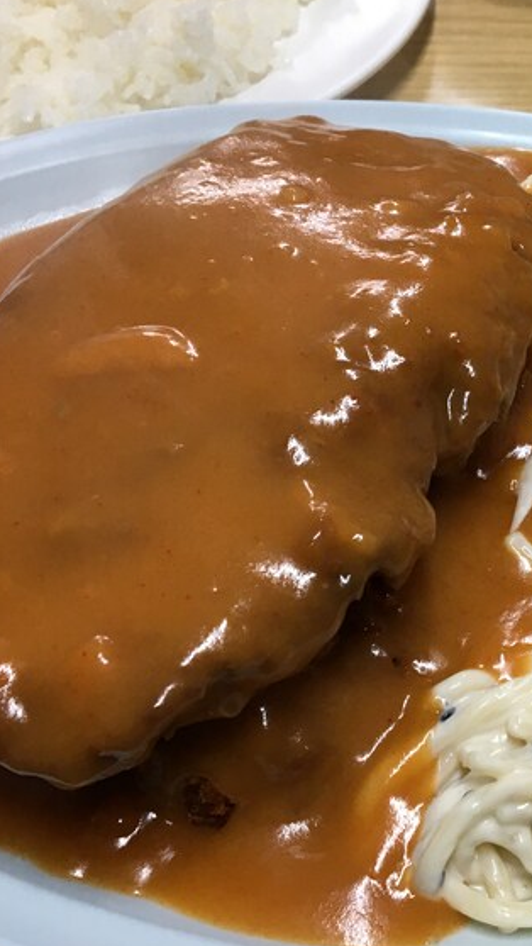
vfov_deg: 40.6
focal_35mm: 51
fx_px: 1279
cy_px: 455
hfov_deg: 22.6
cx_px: 529
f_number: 2.2
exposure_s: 1/30
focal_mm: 4.15
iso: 32
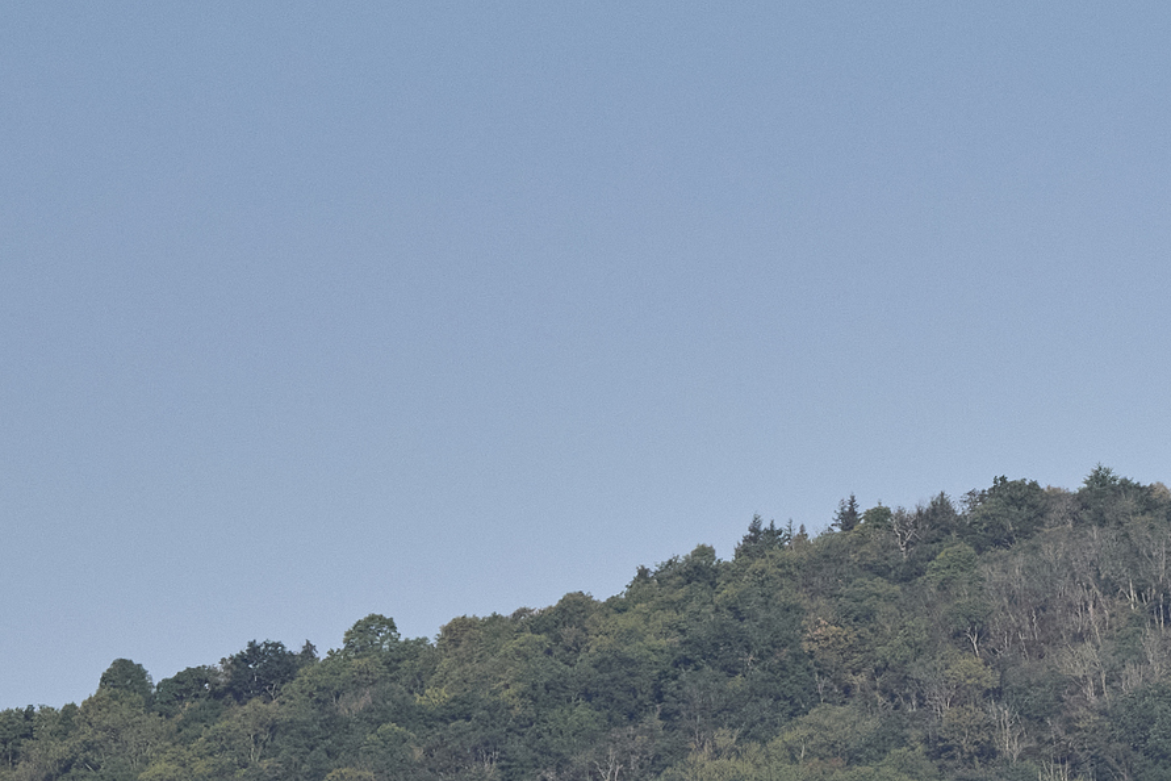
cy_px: 1741
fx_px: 28460
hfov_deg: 2.4
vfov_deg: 1.6
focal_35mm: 875
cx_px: 1588
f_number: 5.3
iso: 800
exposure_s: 1/5000
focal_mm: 195
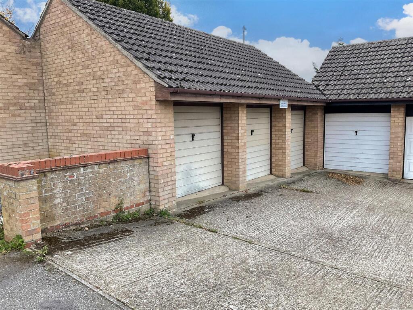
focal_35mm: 29
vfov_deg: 48.2
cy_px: 155
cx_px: 206
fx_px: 346
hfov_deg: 61.7
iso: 80
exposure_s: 1/60
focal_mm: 3
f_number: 1.8
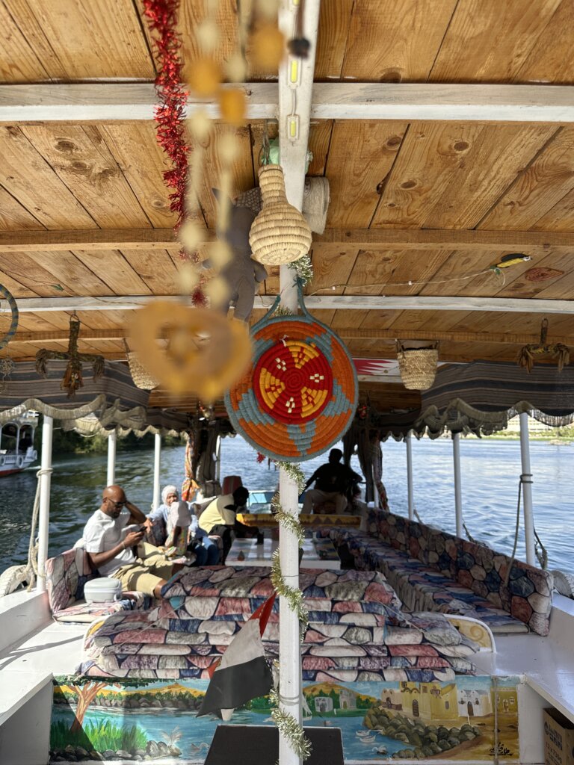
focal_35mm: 24
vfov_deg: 71.6
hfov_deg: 56.8
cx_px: 287
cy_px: 382
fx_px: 531
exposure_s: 1/1916
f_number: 1.78
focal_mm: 6.86
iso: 80
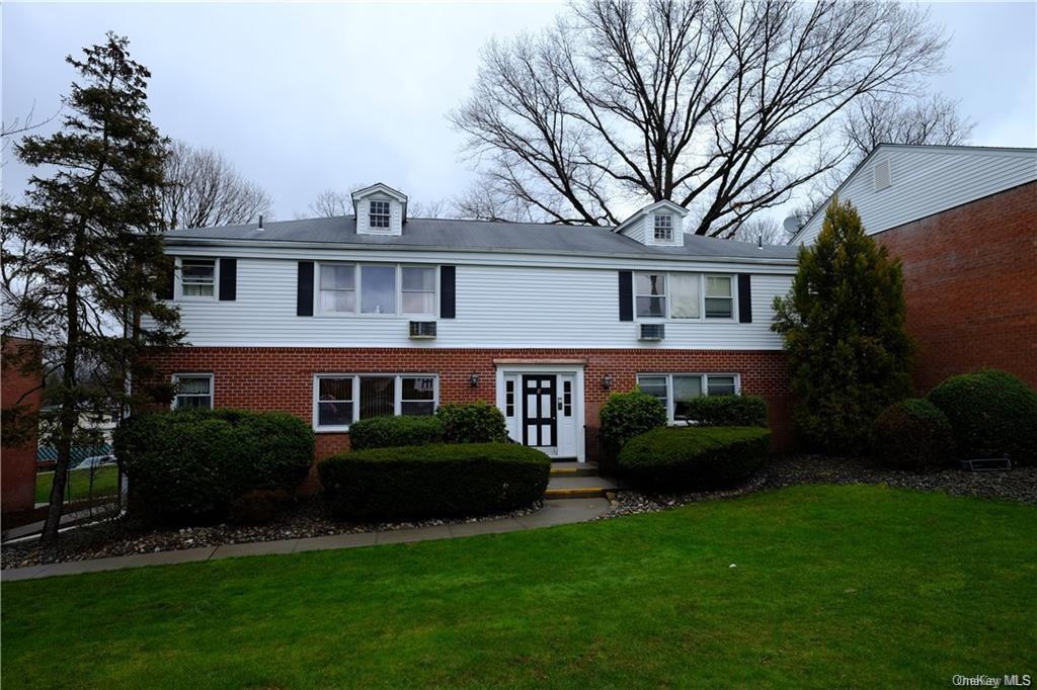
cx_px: 518
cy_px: 345
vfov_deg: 59.5
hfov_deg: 81.2
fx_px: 605
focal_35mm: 21
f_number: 5.6
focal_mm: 14
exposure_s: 1/250
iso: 200
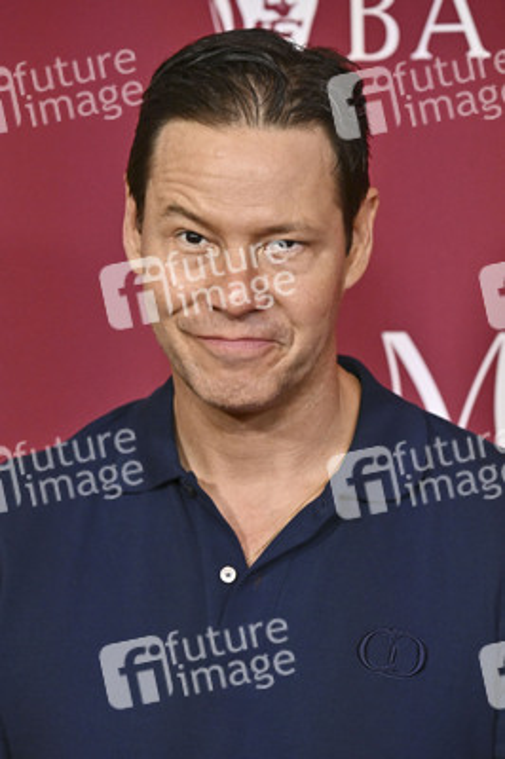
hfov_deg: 10.3
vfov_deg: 15.4
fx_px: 2803
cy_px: 380
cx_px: 252
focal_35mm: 133
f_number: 5
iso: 3200
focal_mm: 133
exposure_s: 1/320
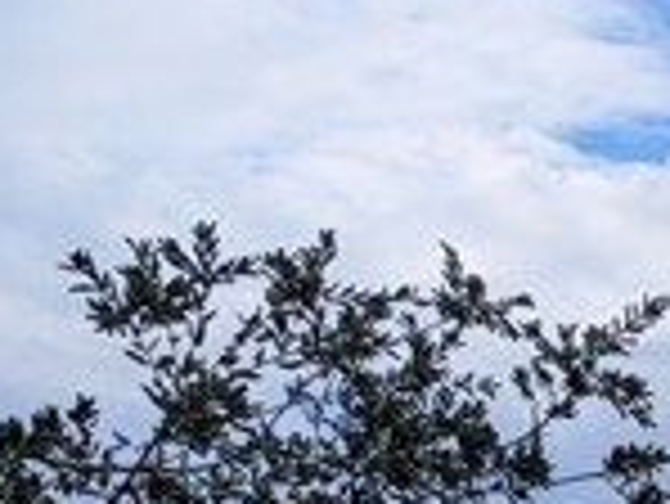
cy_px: 911
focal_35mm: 103
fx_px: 1995
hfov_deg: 15.2
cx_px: 1353
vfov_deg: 13.0
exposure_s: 1/638
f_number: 1.68
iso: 22
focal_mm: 6.9
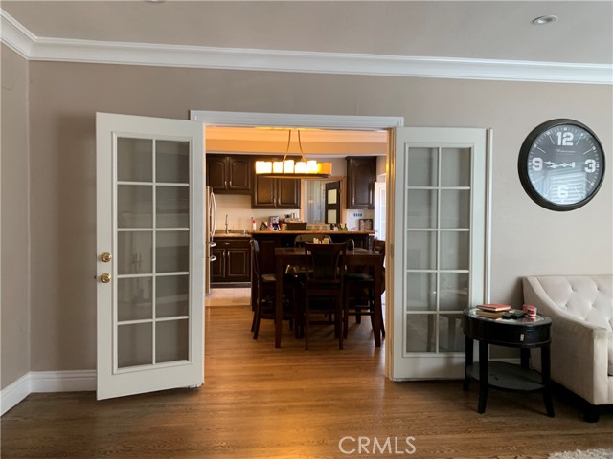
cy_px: 230
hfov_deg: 67.3
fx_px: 460
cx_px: 306
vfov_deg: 53.1
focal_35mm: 26
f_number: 1.8
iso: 160
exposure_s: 1/60
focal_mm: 4.25
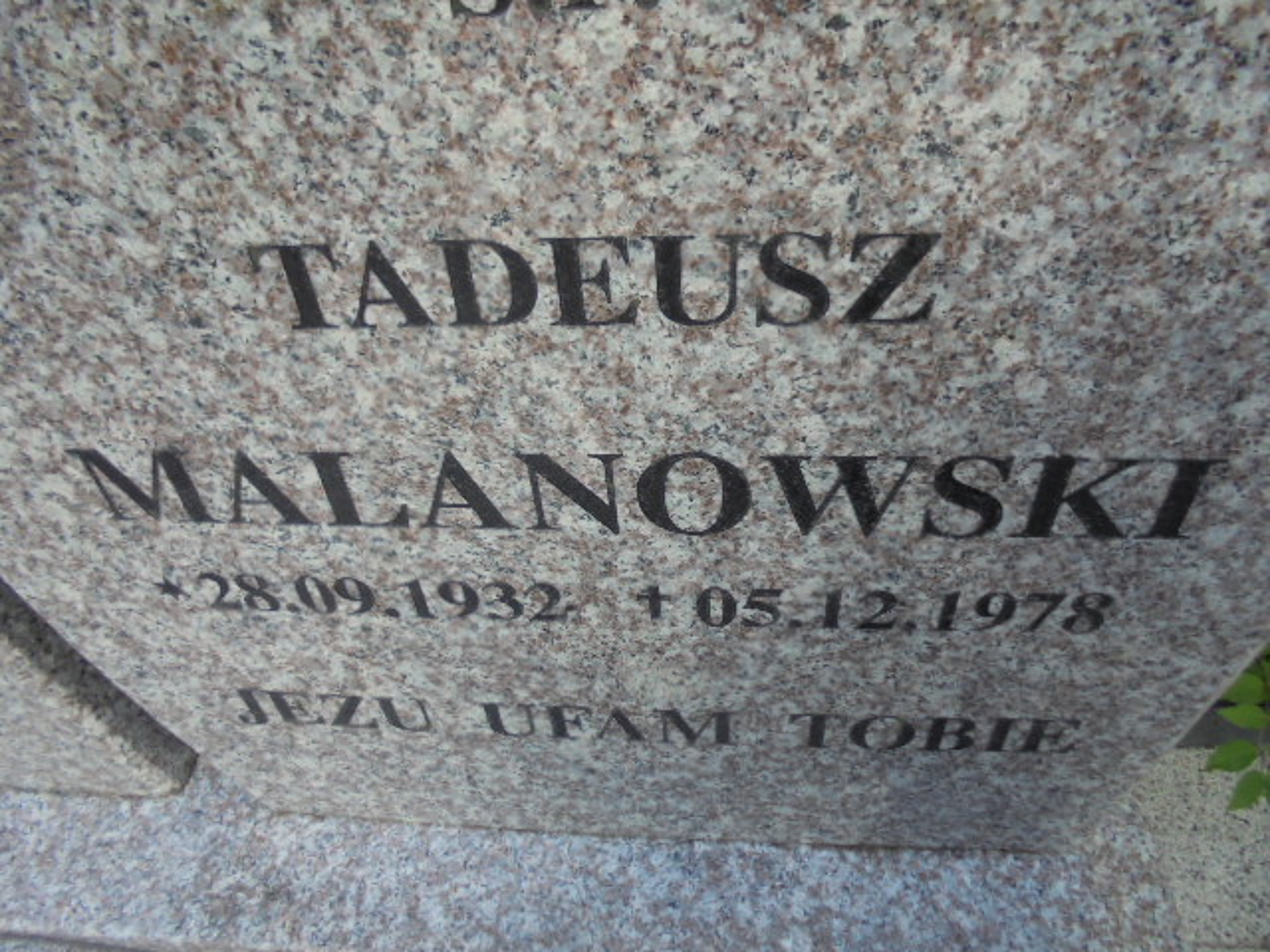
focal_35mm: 26
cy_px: 476
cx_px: 635
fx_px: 954
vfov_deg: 53.1
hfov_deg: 67.3
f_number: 3.5
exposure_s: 1/125
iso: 100
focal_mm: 4.6
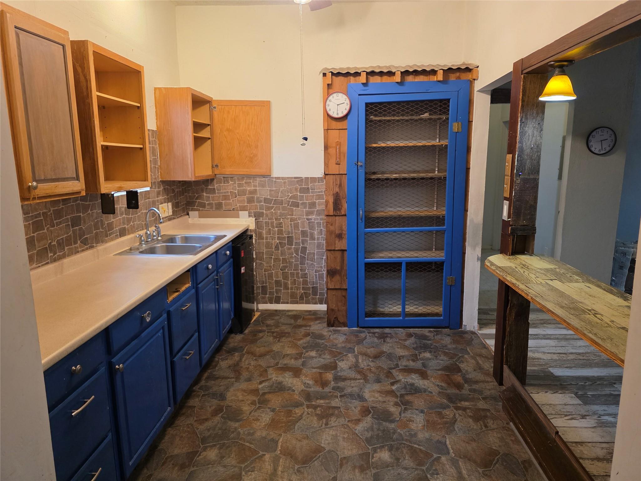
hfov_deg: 73.9
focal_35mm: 23
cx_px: 320
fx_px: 426
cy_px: 240
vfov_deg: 58.9
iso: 500
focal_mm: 6.3
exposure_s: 1/120
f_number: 1.7
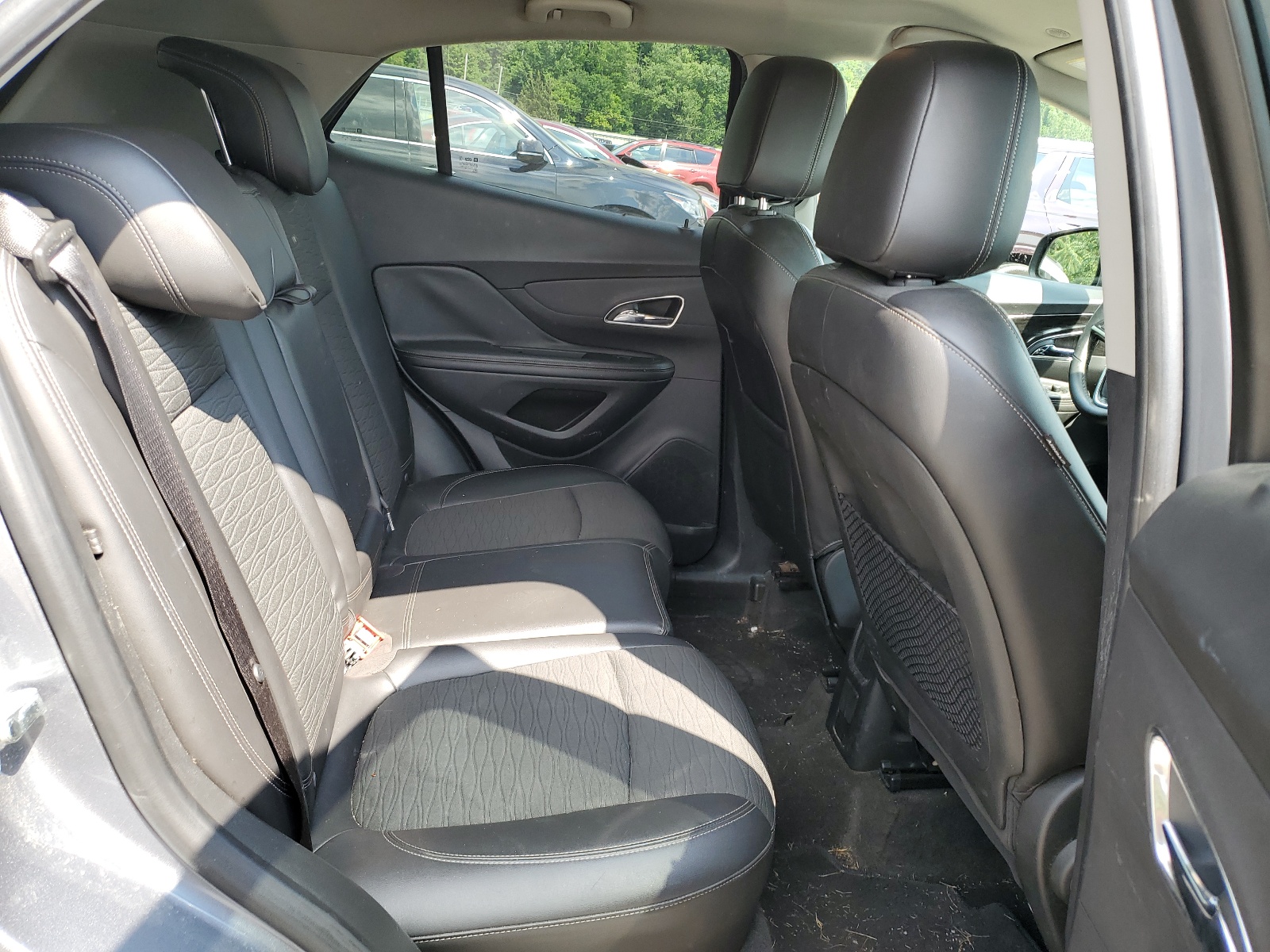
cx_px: 635
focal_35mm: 26
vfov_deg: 53.1
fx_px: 954
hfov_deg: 67.3
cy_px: 476
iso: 50
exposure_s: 1/213
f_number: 1.5
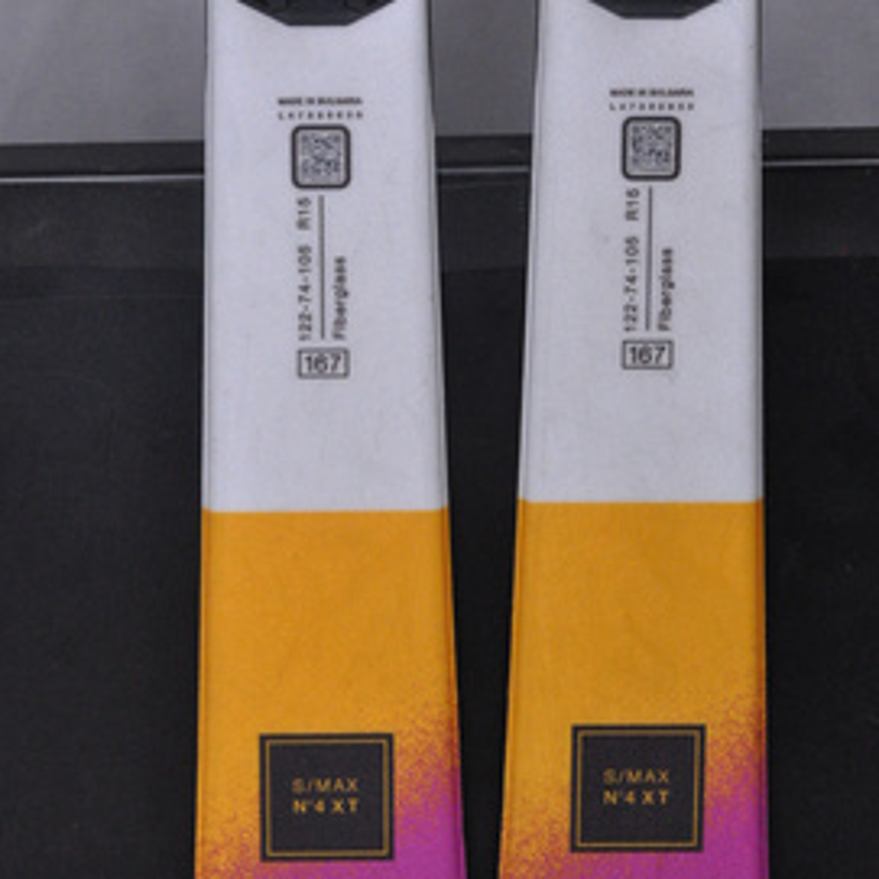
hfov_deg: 11.0
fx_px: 4559
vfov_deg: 11.0
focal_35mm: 159
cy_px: 360
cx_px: 482
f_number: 9.5
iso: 3200
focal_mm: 75
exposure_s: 1/125
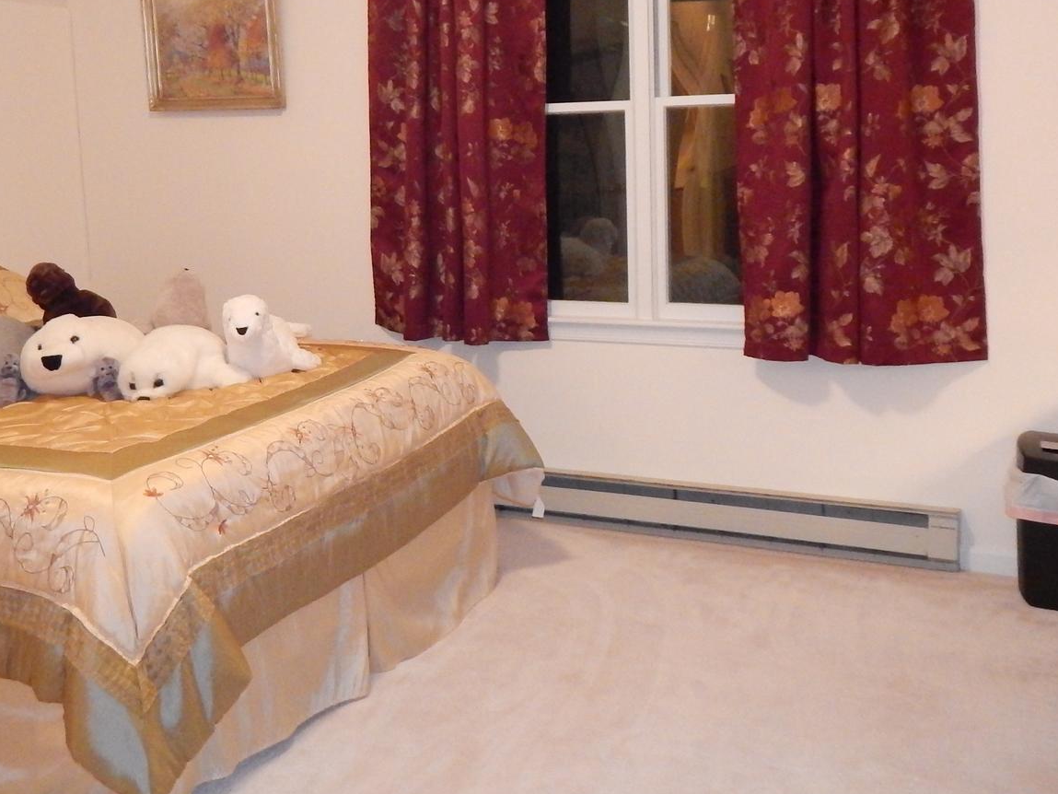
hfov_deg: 45.7
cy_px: 286
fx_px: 1253
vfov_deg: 34.9
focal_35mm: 41
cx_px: 467
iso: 800
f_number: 3
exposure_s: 1/30
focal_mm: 4
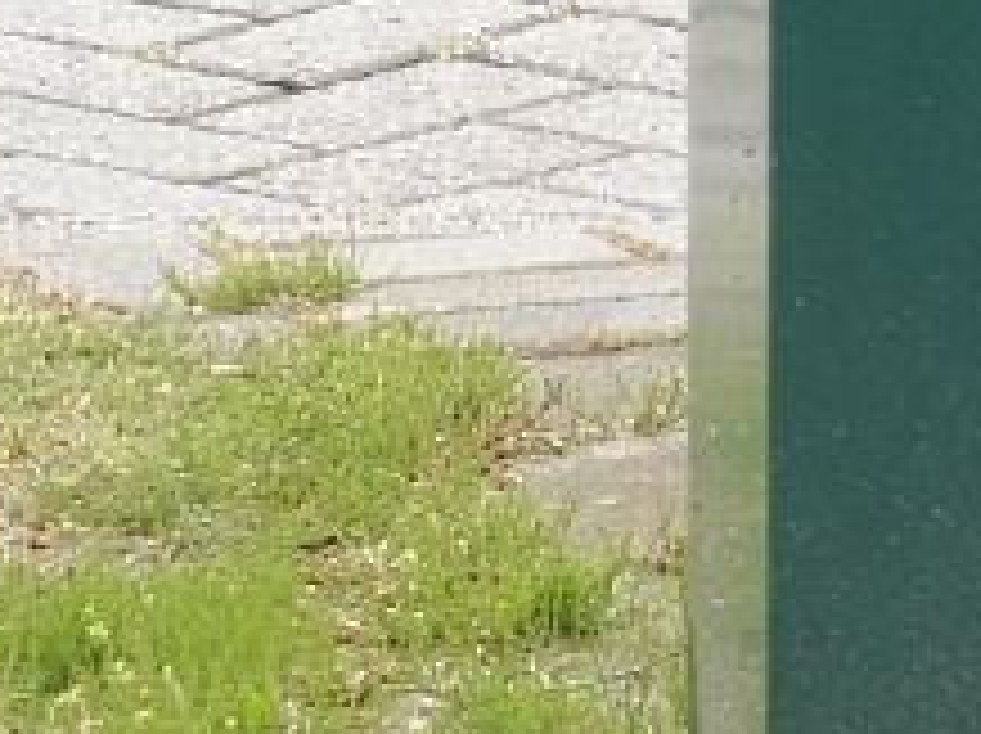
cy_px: -558
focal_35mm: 826
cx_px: 2236
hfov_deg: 2.4
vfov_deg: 1.8
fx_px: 23383
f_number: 6.3
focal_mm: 31.3
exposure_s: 1/100
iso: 200
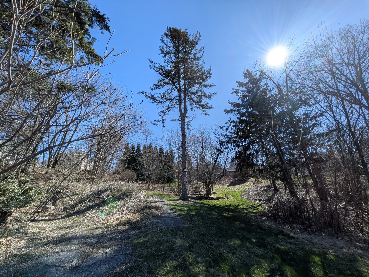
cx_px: 184
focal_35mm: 14
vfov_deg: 85.7
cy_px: 138
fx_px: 149
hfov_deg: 102.1
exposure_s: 1/3322
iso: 50
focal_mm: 1.83
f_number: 2.2
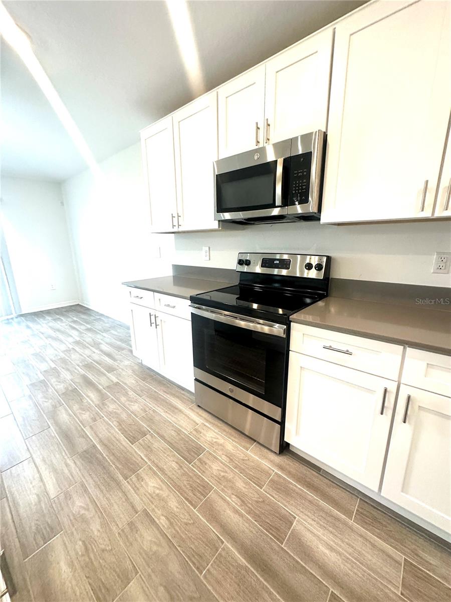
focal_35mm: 14
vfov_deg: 102.1
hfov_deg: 85.7
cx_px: 226
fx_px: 243
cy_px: 301
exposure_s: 1/120
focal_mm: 2.22
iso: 250
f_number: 2.2
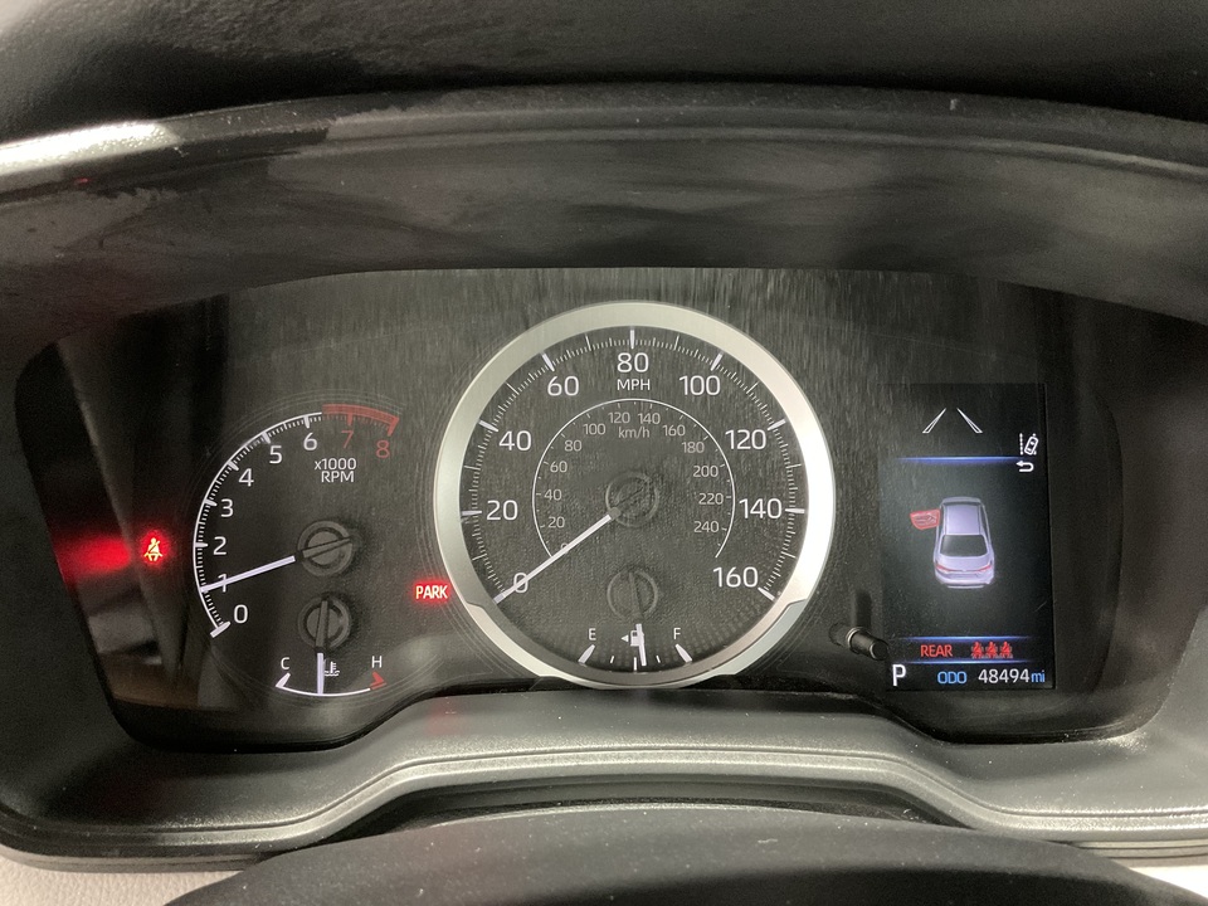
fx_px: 1012
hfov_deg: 61.7
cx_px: 604
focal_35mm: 29
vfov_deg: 48.2
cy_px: 453
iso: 500
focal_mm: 3
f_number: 1.8
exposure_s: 1/30
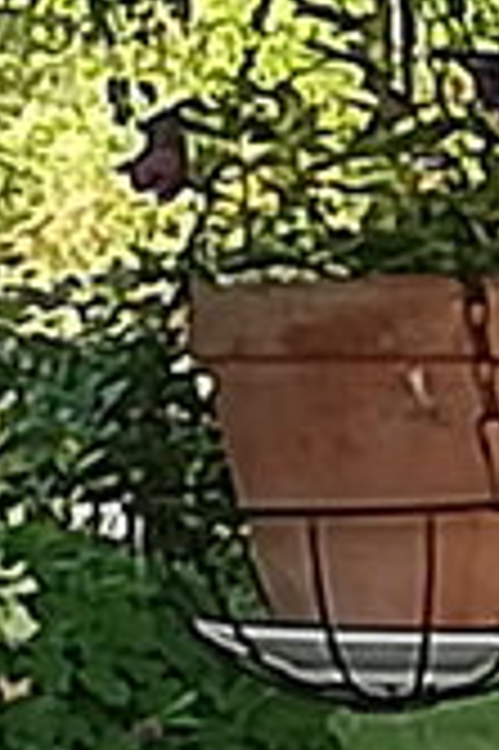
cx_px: 1600
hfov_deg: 2.3
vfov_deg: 3.5
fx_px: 12271
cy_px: 1504
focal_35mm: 589
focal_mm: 3.81
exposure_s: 1/142
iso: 50
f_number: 2.2
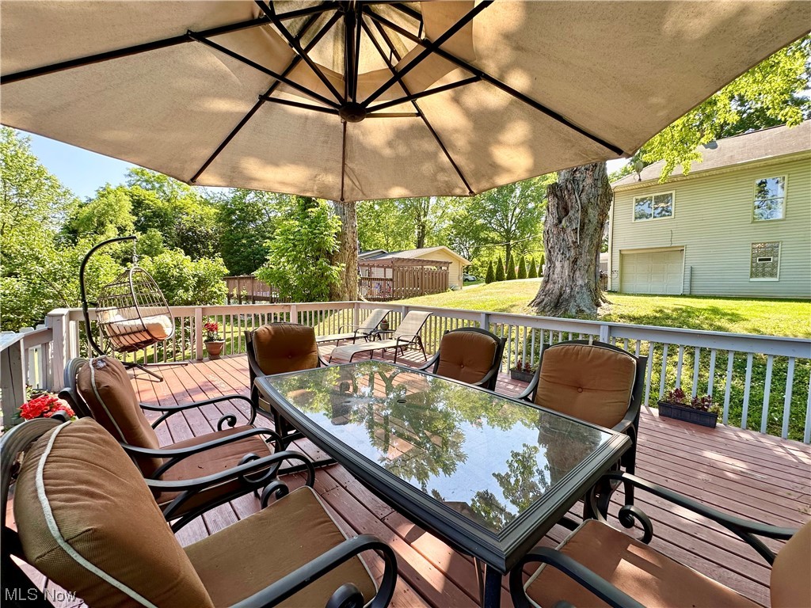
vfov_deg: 85.7
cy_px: 304
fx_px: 328
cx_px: 406
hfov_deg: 102.1
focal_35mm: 14
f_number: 2.2
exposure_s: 1/312
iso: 40
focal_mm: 2.22
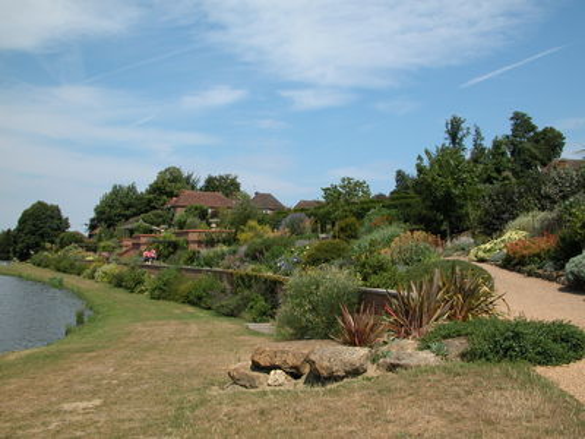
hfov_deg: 51.4
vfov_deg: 39.7
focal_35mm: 36
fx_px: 608
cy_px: 220
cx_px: 292
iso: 100
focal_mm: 9.2
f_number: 6.3
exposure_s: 1/438
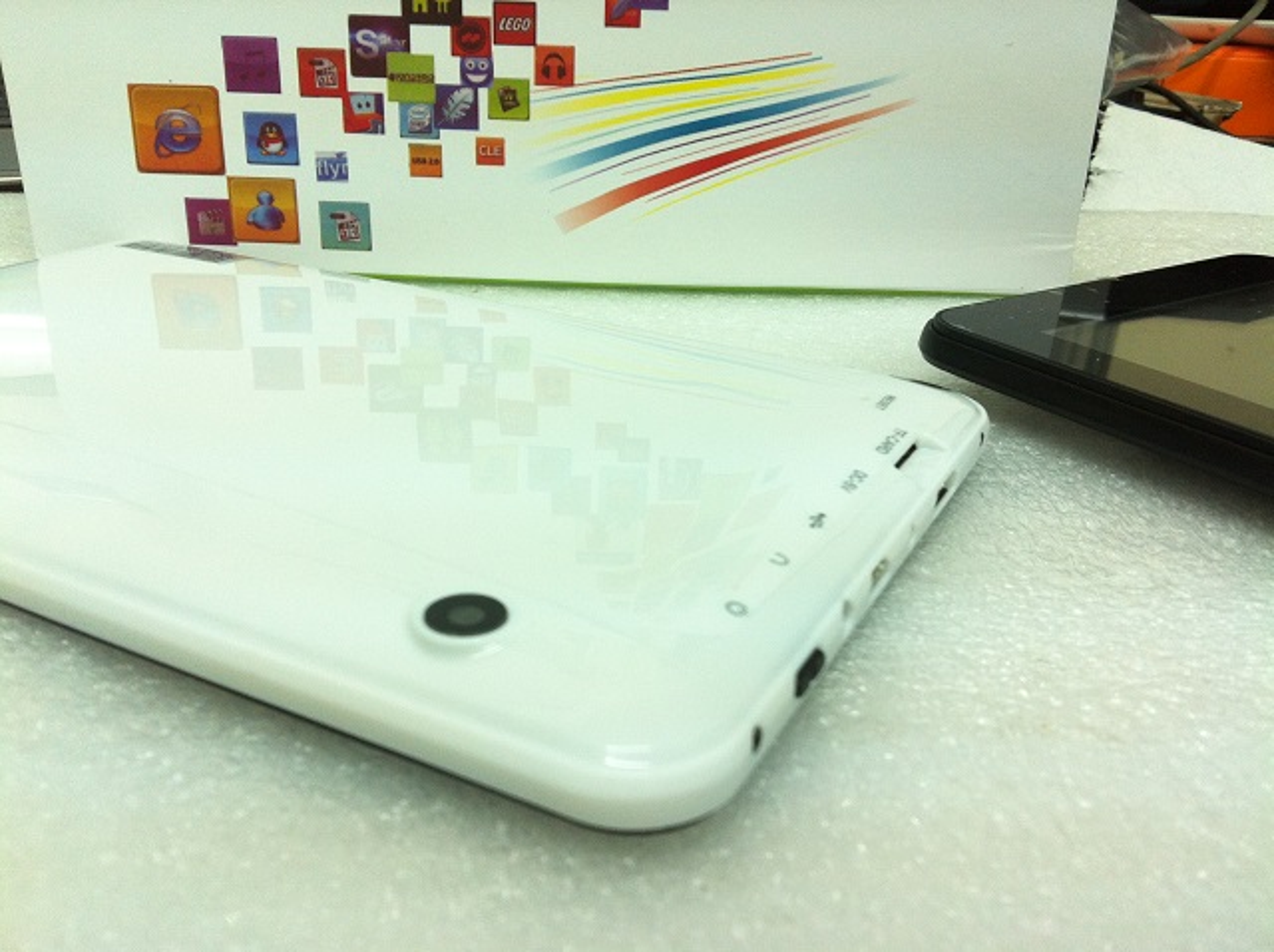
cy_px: 476
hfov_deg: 52.7
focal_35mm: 35
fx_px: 1286
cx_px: 637
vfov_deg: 40.6
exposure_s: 1/15
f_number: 2.8
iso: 100
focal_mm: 3.85
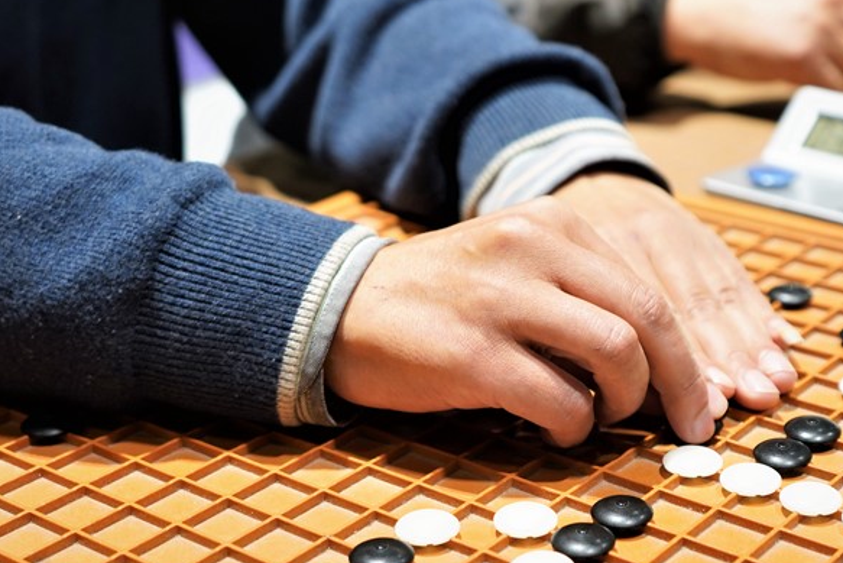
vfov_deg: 18.9
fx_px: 1686
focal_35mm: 72
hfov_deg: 27.9
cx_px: 541
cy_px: 305
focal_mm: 35
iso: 640
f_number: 2.8
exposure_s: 1/40
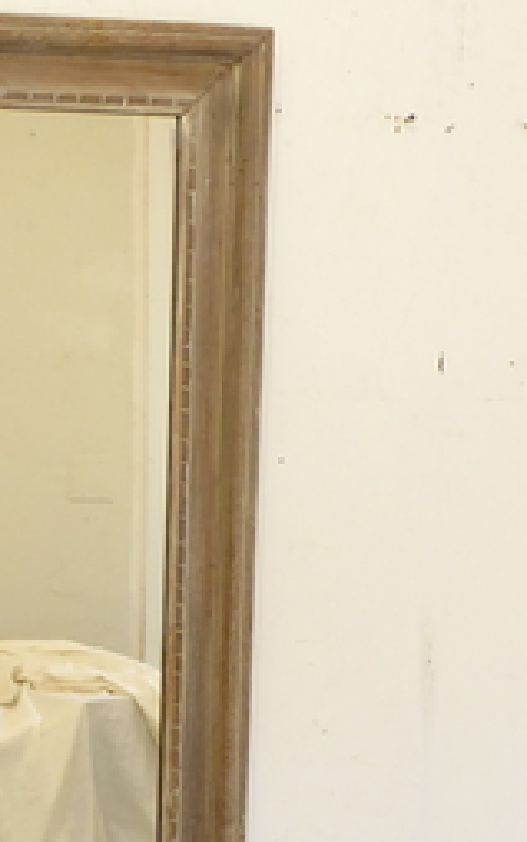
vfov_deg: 22.8
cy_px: 653
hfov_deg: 14.0
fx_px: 2066
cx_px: -156
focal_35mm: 90
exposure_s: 1/40
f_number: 3.7
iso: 400
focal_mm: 6.3
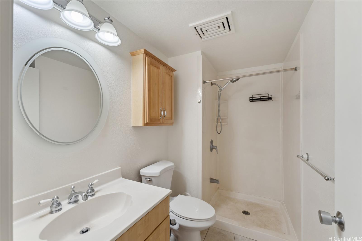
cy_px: 120
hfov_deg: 104.3
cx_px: 181
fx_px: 141
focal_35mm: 14
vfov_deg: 81.2
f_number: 9
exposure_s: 1/15
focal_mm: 14
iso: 200
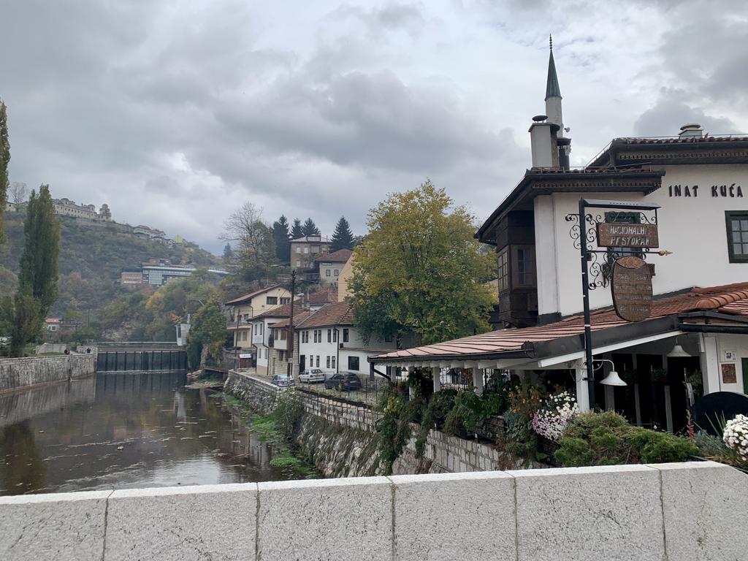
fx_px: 562
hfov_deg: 67.3
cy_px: 280
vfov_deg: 53.1
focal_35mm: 26
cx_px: 374
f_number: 1.8
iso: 25
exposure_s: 1/928
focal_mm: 4.25
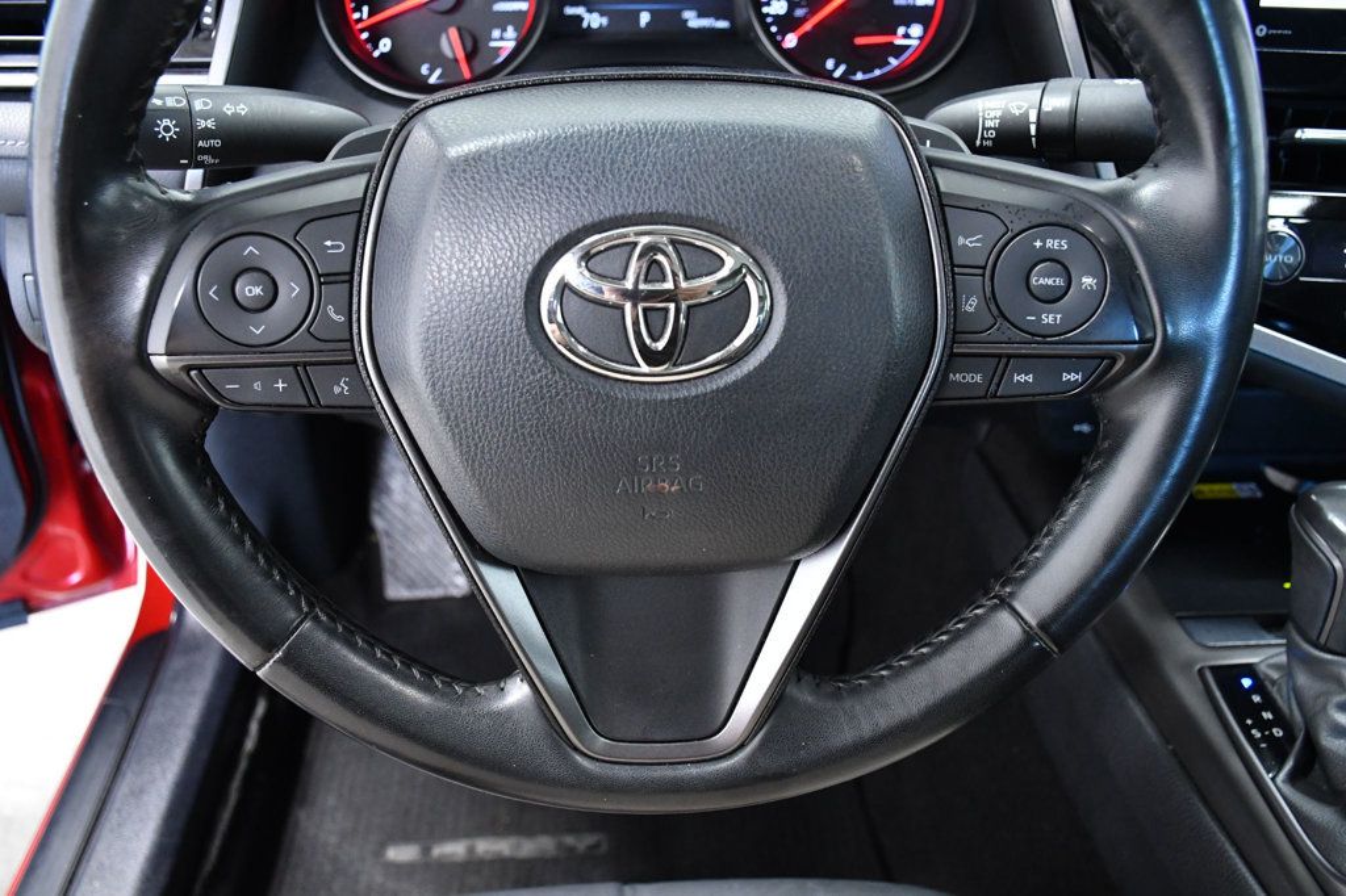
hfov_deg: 61.9
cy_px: 448
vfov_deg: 43.6
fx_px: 1121
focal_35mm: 30
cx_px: 673
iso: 2500
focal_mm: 20
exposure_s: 1/80
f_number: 4.5
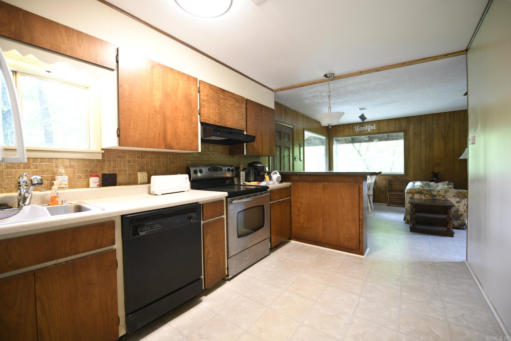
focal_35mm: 15
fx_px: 213
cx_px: 256
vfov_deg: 77.3
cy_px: 170
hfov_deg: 100.4
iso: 360
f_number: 2.8
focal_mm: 15
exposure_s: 1/15
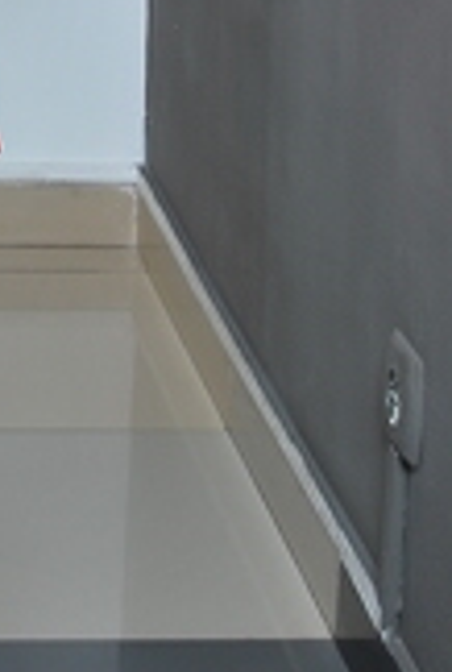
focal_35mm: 161
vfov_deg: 11.8
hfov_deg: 8.3
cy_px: -523
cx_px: -344
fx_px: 3010
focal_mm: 29
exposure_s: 1/100
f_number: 5.6
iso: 100
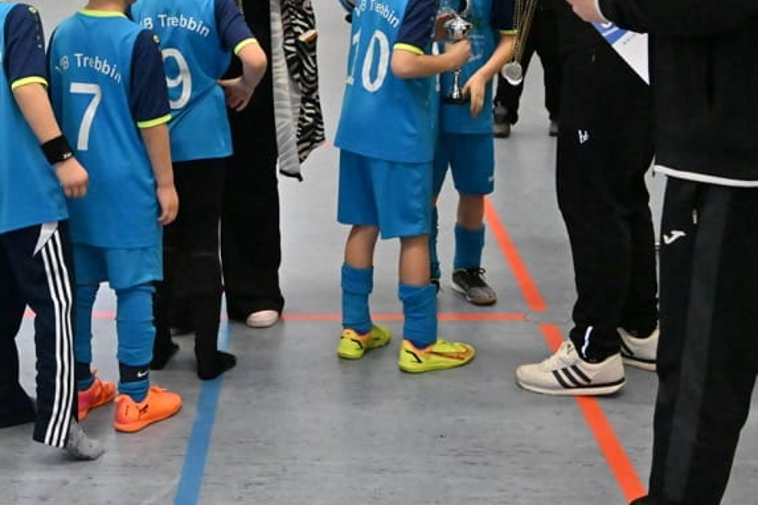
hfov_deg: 29.8
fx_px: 1411
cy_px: 5
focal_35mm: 67
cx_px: 225
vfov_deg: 19.7
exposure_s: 1/1250
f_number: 3.5
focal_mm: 30
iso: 8000
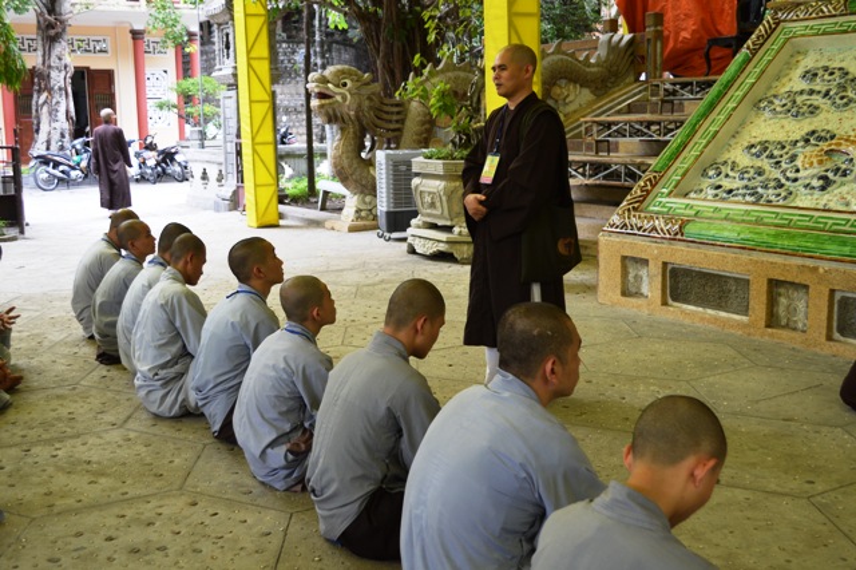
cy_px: 285
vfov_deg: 31.9
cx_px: 428
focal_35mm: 42
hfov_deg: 46.4
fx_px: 998
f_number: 5
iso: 400
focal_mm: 28
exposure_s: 1/100
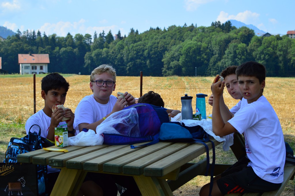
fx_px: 430
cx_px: 148
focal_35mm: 52
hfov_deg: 37.9
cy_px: 98
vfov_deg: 25.7
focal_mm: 35
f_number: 4
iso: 100
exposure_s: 1/800
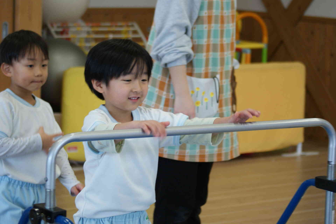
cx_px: 168
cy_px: 112
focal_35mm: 112
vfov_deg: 12.2
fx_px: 1050
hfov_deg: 18.2
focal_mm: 75
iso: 400
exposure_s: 1/80
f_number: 4.5
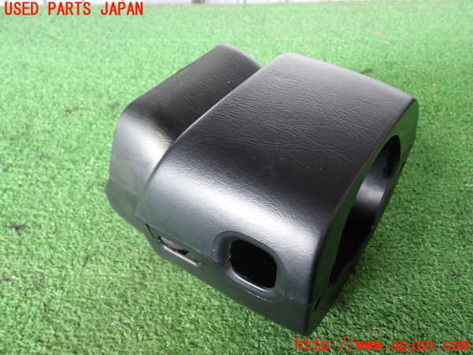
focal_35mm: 32
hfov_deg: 56.8
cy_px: 178
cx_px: 236
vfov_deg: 44.2
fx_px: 437
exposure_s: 1/30
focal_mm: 5.79
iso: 320
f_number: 2.4
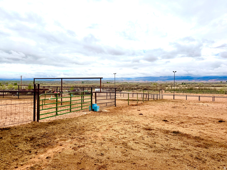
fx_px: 157
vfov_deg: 56.8
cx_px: 114
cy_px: 85
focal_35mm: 24
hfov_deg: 71.6
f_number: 1.78
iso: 80
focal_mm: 6.76
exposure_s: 1/5714
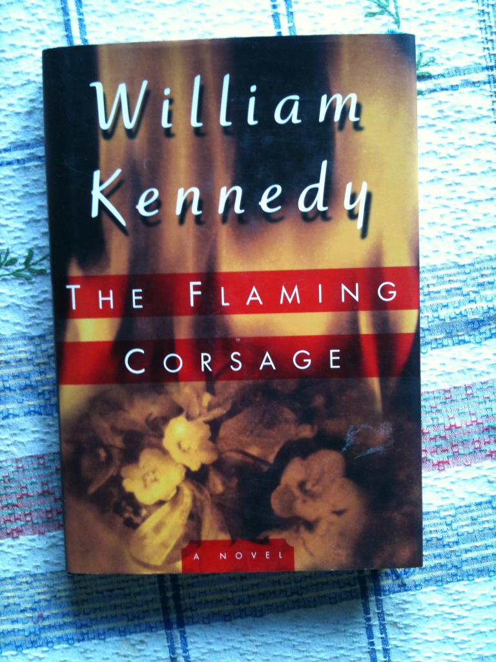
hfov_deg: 40.7
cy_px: 331
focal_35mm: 35
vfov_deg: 52.6
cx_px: 248
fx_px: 669
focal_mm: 3.85
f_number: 2.8
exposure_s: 1/15
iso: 80
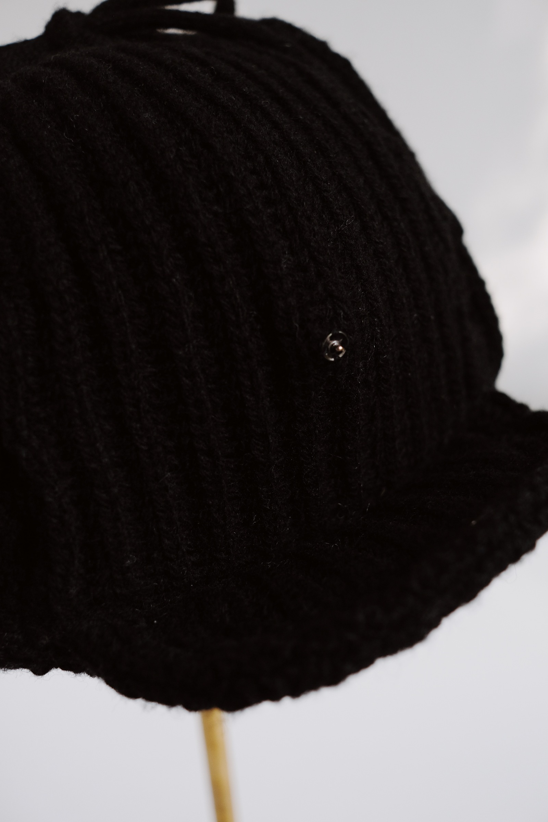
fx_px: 936
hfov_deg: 32.6
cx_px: 274
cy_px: 411
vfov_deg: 47.4
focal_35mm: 41
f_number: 3.2
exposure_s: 1/80
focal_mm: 27
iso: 640
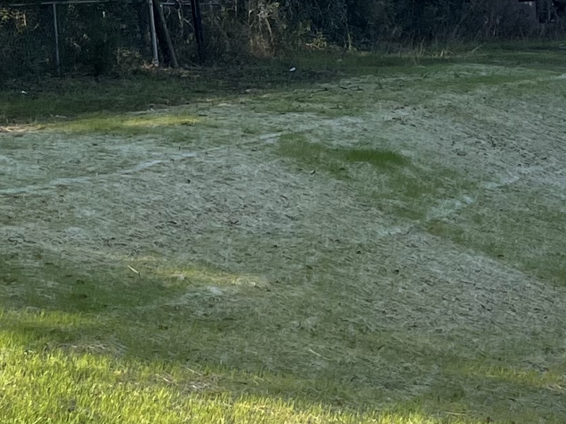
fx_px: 2028
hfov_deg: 15.7
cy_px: 84
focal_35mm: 124
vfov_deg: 11.9
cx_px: 485
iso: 32
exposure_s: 1/1456
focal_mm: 5.1
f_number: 1.6
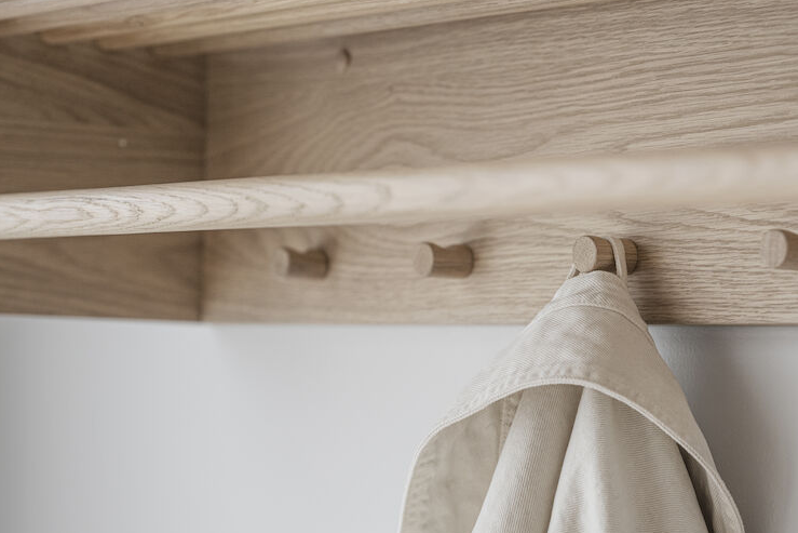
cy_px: 355
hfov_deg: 17.8
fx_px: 2549
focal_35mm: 115
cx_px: 459
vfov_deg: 11.9
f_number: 3.5
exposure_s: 1/80
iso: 400
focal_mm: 85
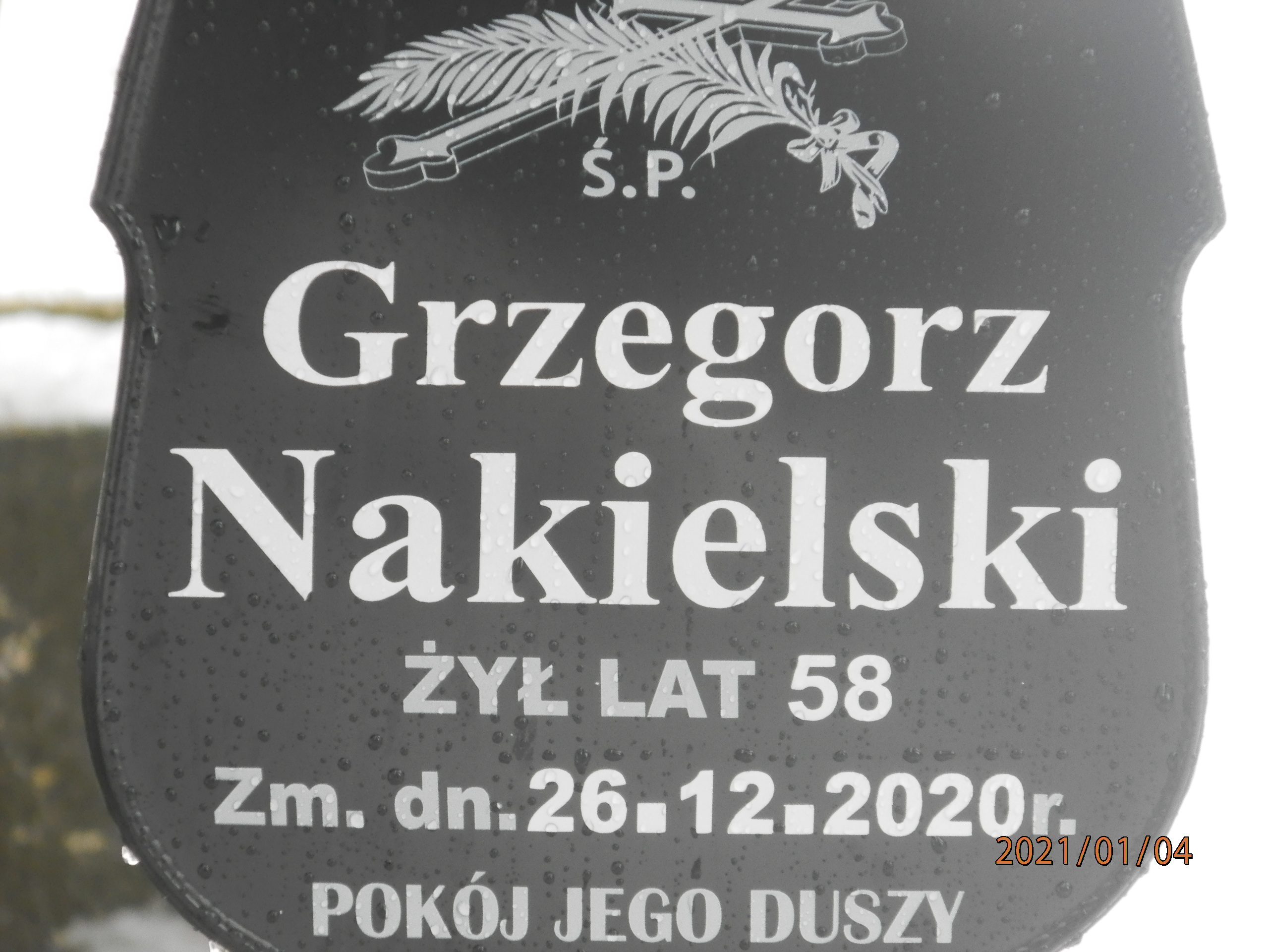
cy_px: 476
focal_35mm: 335
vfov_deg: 4.4
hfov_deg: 5.9
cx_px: 634
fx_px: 12281
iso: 400
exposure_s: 1/8
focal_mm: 59.8
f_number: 5.6
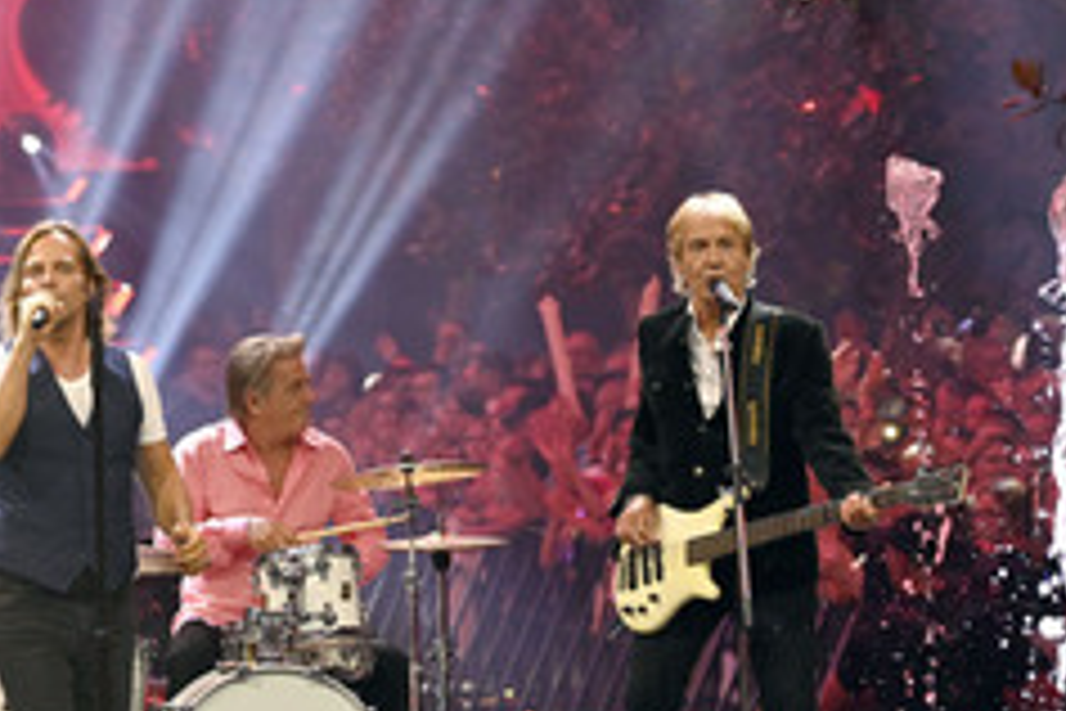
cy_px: 400
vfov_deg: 4.4
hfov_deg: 6.5
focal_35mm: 314
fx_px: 9297
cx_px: 110
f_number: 5
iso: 6400
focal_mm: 165
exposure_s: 1/640
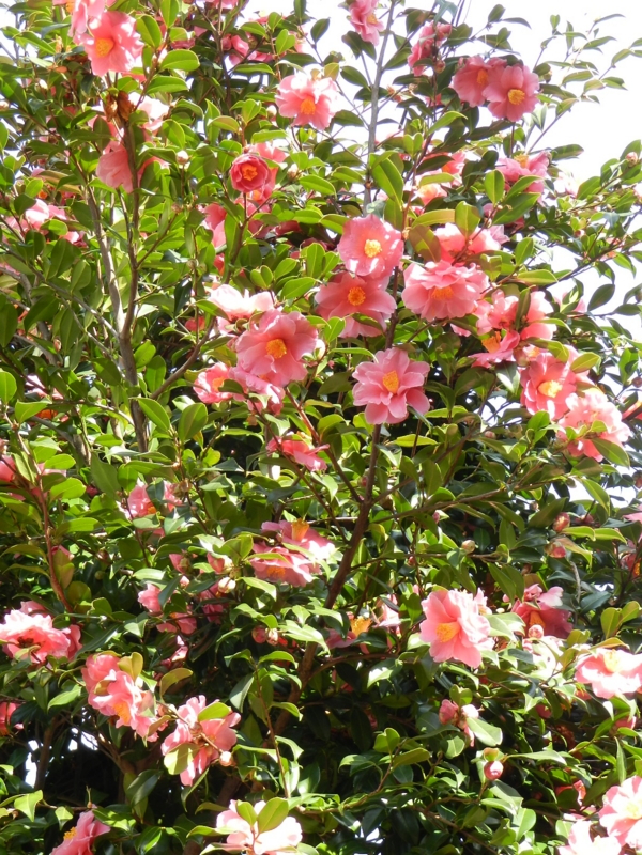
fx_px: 2844
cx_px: 321
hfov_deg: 12.9
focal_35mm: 115
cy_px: 428
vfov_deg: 17.1
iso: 160
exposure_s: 1/125
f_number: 4.8
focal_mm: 20.5
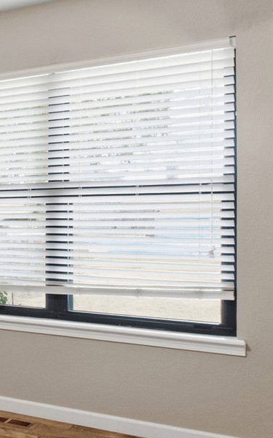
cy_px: 212
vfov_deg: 41.1
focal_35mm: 49
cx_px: -193
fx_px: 584
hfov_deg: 20.3
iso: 250
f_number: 13
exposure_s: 1/13
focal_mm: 10
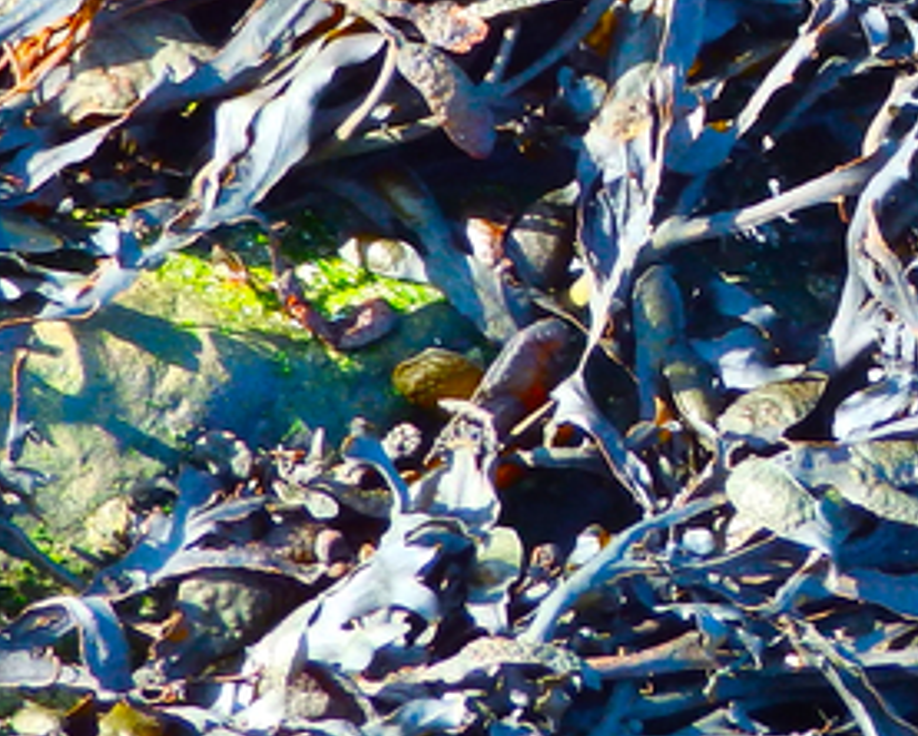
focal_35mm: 578
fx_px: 15715
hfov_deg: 3.3
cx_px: 865
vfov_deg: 2.7
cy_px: -181
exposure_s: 1/60
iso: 125
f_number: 5.1
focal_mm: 25.9
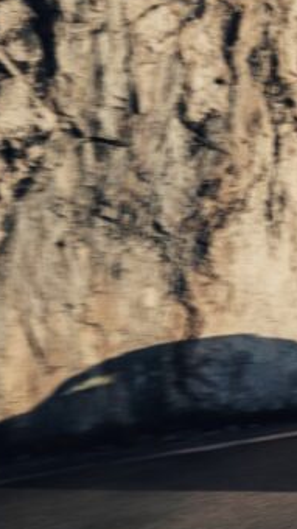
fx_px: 939
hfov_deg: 16.5
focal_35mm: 67
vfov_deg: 31.4
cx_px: 432
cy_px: 244
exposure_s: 1/400
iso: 80
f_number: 4
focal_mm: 45
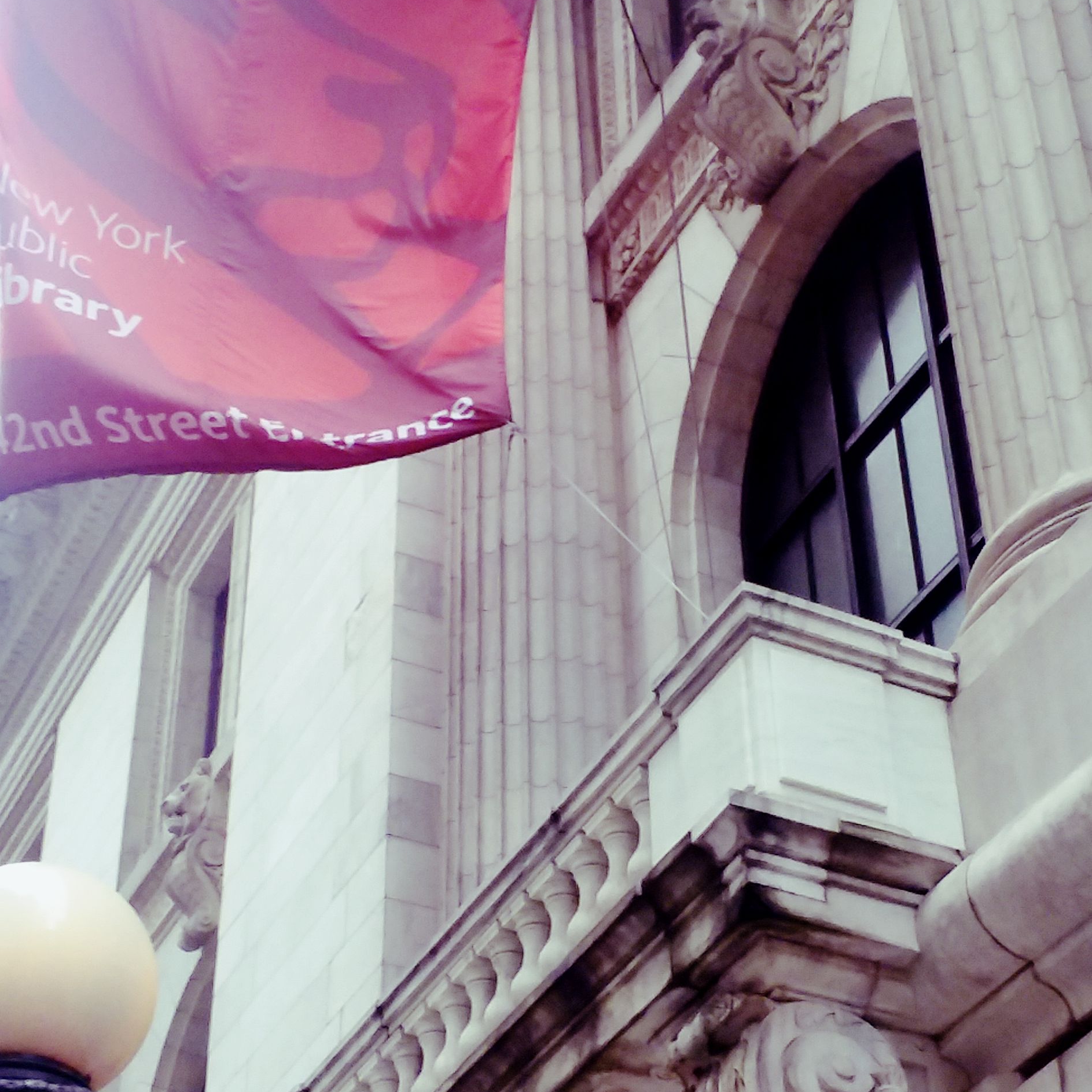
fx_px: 1249
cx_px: 549
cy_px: 534
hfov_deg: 47.2
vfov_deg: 47.2
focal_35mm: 35
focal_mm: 2.47
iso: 80
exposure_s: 1/120
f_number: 1.9
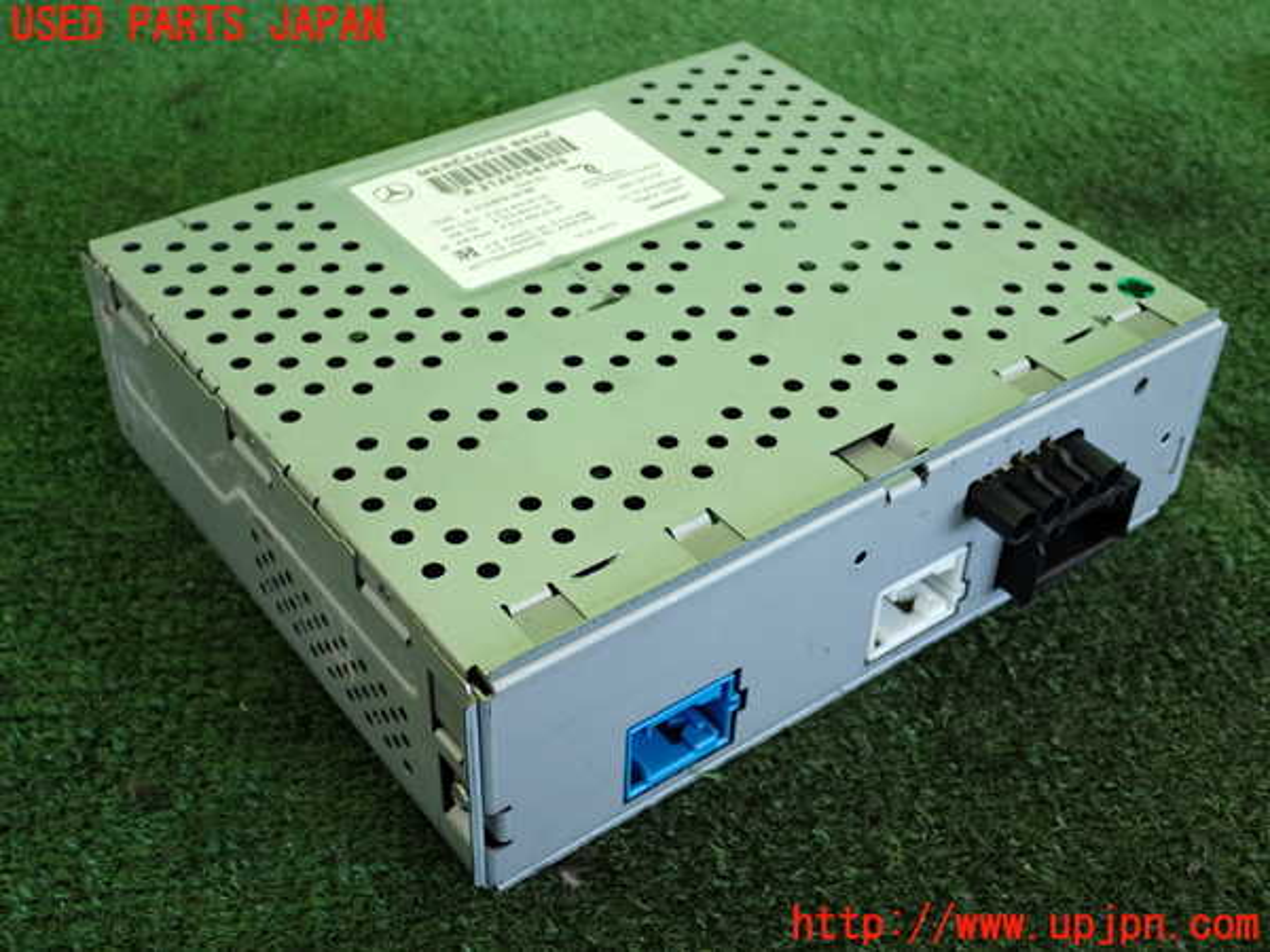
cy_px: 476
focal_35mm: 44
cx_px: 635
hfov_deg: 42.9
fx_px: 1614
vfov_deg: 32.9
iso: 250
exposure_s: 1/125
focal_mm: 7.84
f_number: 2.9
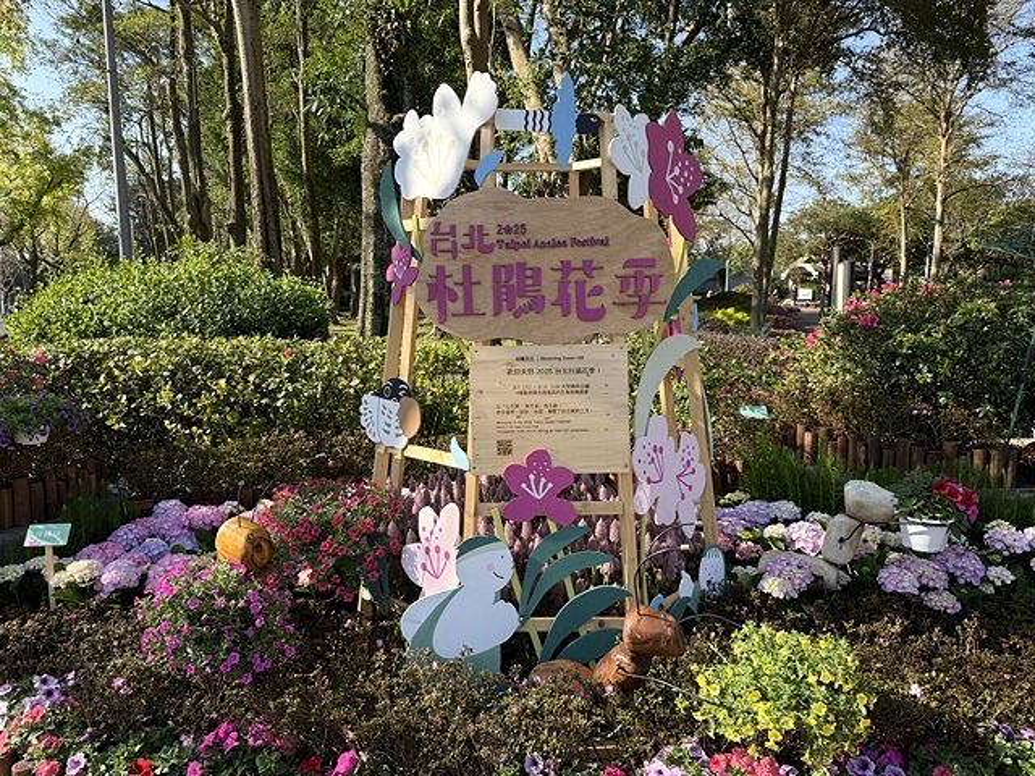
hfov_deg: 71.6
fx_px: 718
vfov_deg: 56.8
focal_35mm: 24
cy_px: 388
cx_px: 518
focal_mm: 6.76
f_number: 1.78
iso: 100
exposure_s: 1/1618
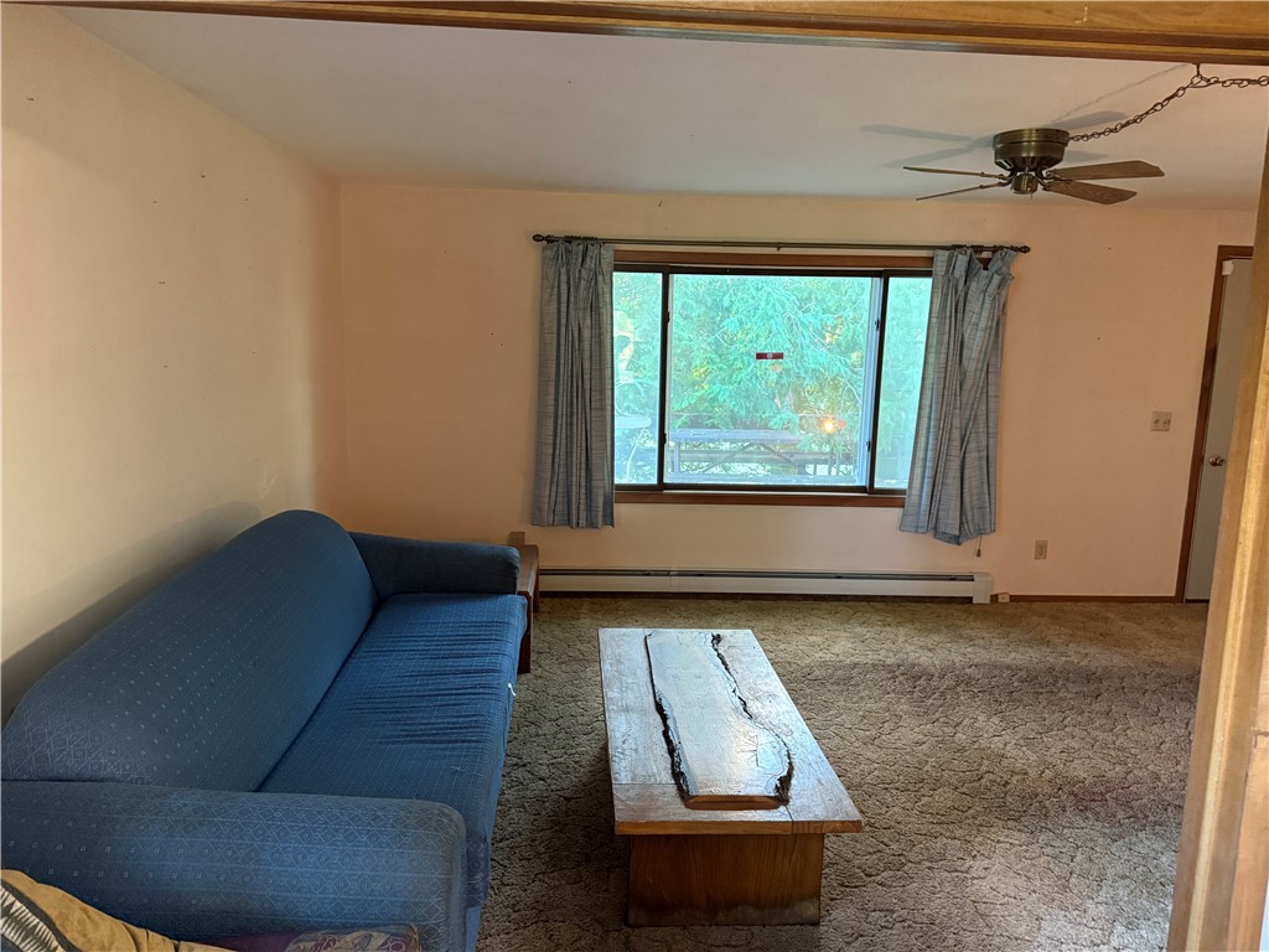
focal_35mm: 24
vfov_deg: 56.8
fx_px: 880
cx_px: 634
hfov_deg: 71.6
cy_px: 476
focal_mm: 6.76
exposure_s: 1/60
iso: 800
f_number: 1.78
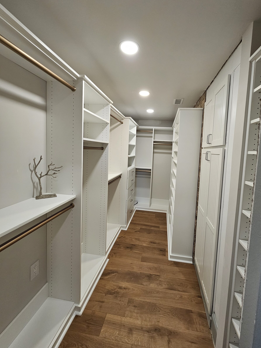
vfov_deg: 101.9
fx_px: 141
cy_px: 162
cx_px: 140
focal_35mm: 14
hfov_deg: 85.5
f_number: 2.2
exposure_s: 1/60
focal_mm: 2.2
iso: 125
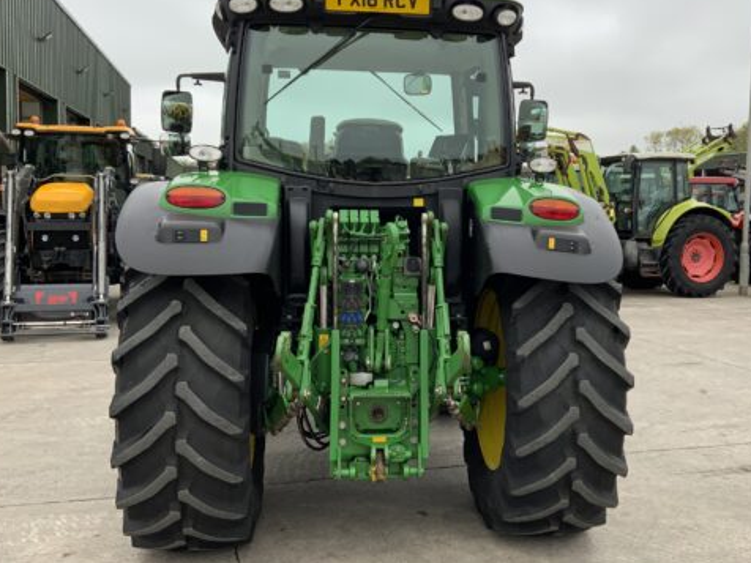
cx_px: 432
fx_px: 846
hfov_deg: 47.7
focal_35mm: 39
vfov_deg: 36.8
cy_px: 279
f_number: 1.8
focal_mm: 3
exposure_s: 1/295
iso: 16
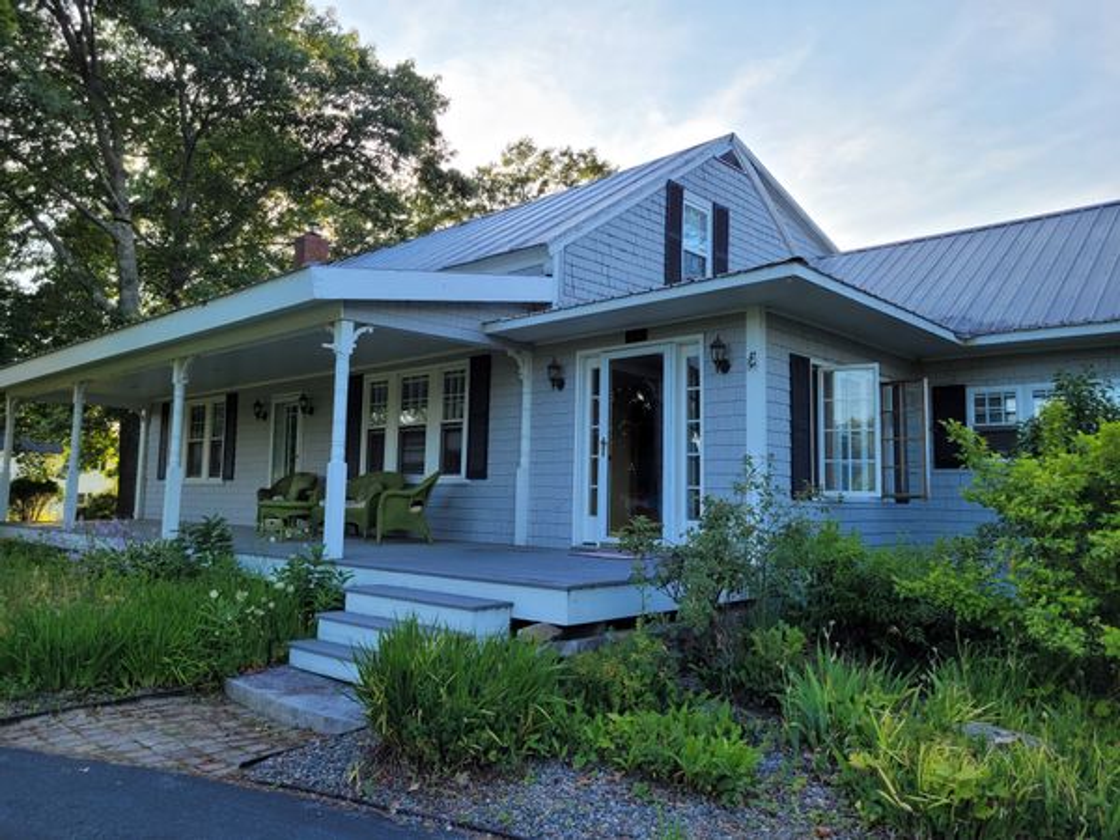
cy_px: 420
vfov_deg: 53.1
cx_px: 560
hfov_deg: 67.3
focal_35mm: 26
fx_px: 841
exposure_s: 1/381
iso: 40
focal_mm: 5.4
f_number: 1.8
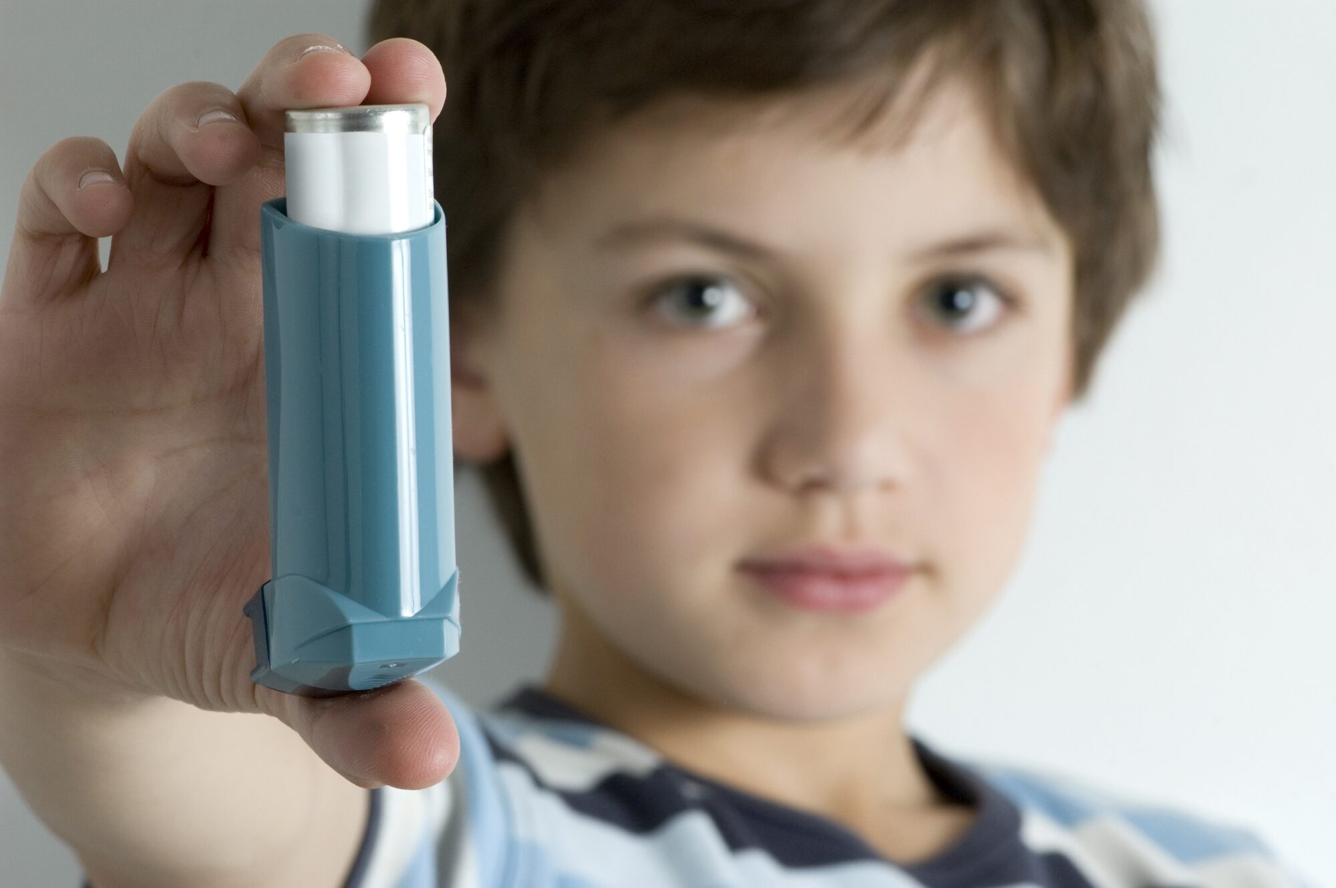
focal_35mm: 158
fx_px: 5839
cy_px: 444
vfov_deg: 8.7
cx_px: 668
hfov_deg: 13.1
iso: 200
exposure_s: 1/125
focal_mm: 105
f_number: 11
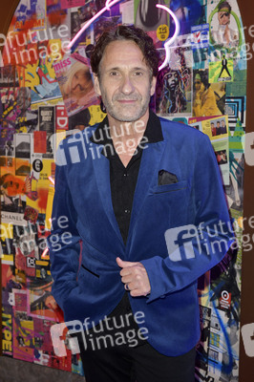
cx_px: 127
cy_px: 191
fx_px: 583
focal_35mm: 55
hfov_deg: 24.6
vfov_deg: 36.3
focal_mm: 55
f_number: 5.6
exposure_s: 1/250
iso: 1250
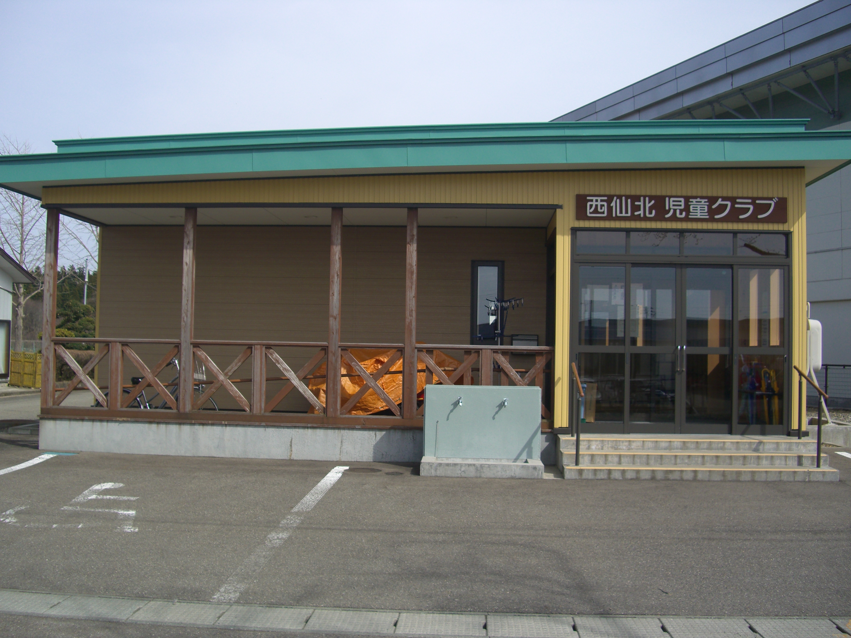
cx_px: 426
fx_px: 934
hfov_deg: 49.0
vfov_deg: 37.7
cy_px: 319
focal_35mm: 38
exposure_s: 1/320
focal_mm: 7.9
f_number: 5.6
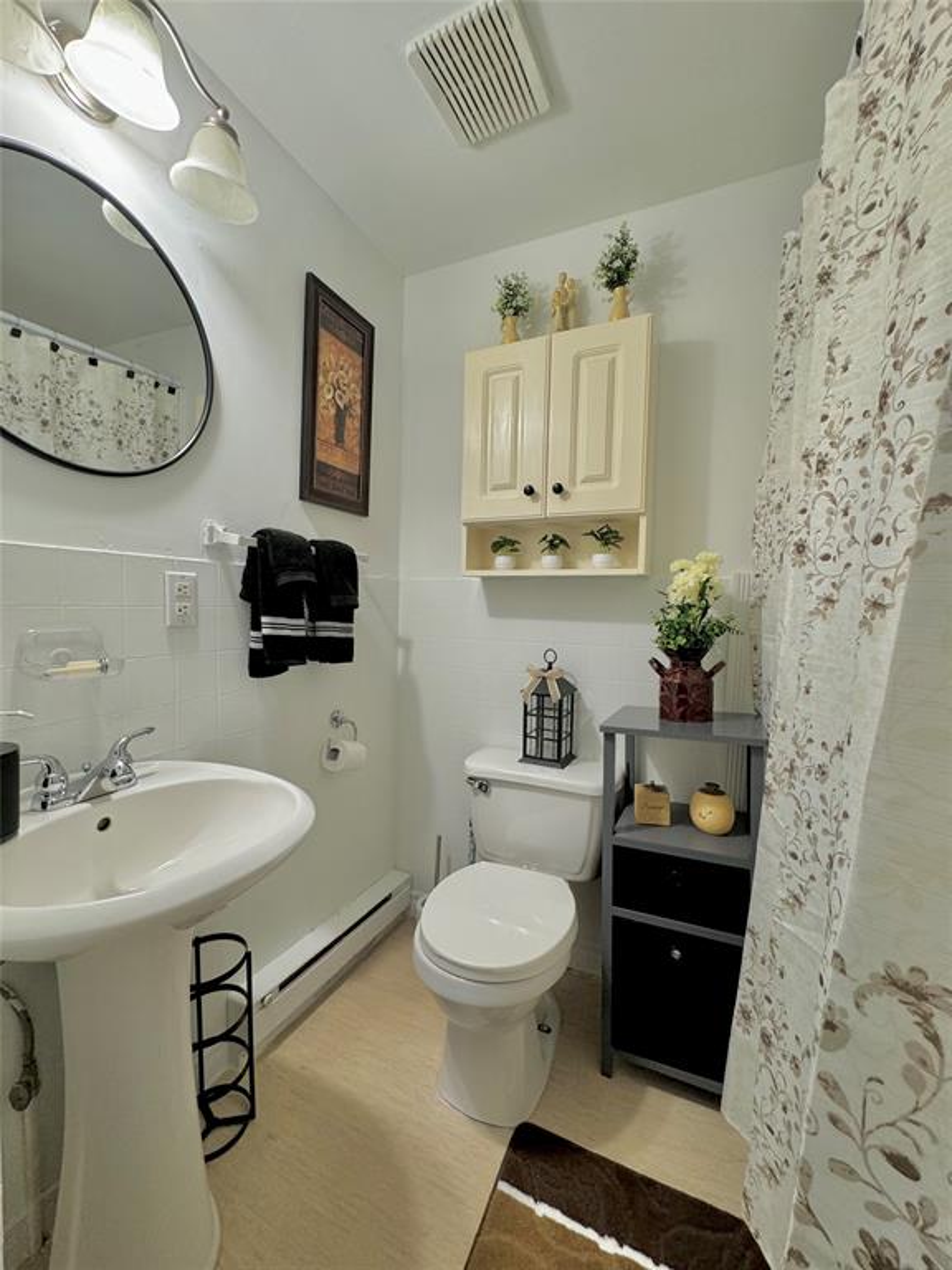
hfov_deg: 85.7
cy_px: 635
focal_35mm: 14
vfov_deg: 102.1
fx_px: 513
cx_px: 476
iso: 160
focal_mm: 2.22
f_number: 2.2
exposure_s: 1/60
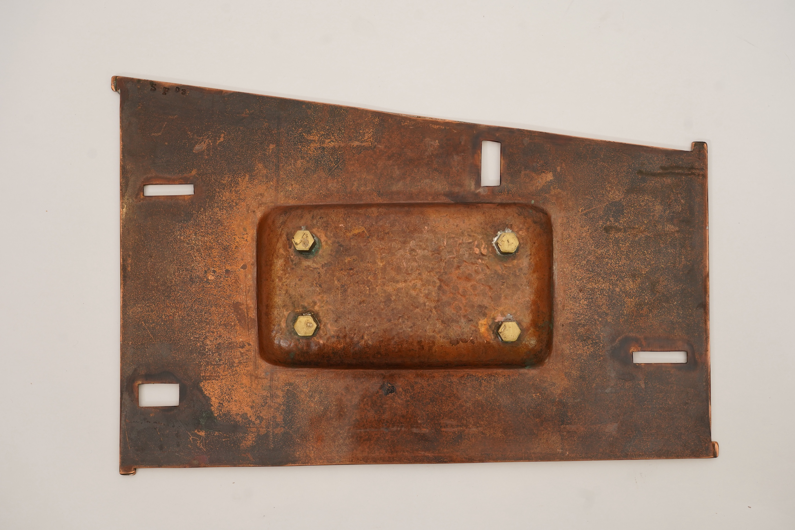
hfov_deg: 35.1
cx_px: 398
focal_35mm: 57
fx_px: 1259
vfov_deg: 23.8
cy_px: 265
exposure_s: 1/125
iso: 500
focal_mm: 57
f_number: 7.1
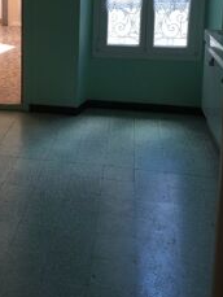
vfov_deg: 34.0
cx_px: 29
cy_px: 42
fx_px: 463
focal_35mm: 54
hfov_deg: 26.3
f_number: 2.2
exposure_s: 1/33
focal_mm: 4.15
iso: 32
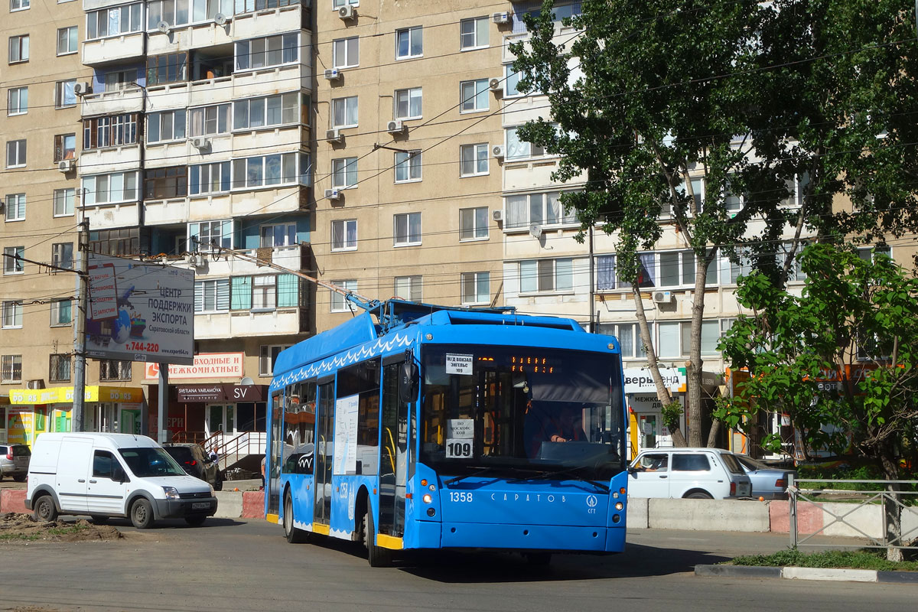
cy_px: 306
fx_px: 1249
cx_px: 459
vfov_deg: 27.5
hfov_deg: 40.3
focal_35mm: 49
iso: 125
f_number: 8
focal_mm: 18.02
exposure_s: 1/500
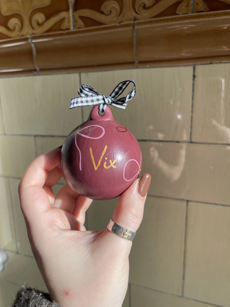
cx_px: 115
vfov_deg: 69.4
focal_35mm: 25
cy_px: 154
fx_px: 221
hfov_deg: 54.9
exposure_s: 1/436
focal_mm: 5.1
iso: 32
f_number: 1.6
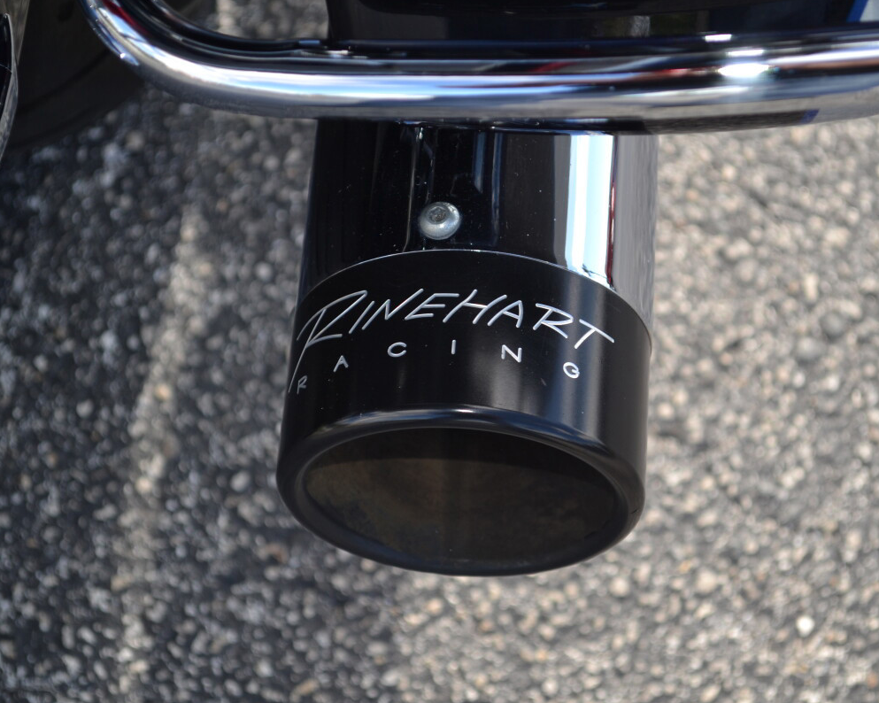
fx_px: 2434
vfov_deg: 16.4
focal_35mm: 94
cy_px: 350
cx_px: 471
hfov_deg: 20.5
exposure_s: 1/125
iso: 125
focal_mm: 55
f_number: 5.6
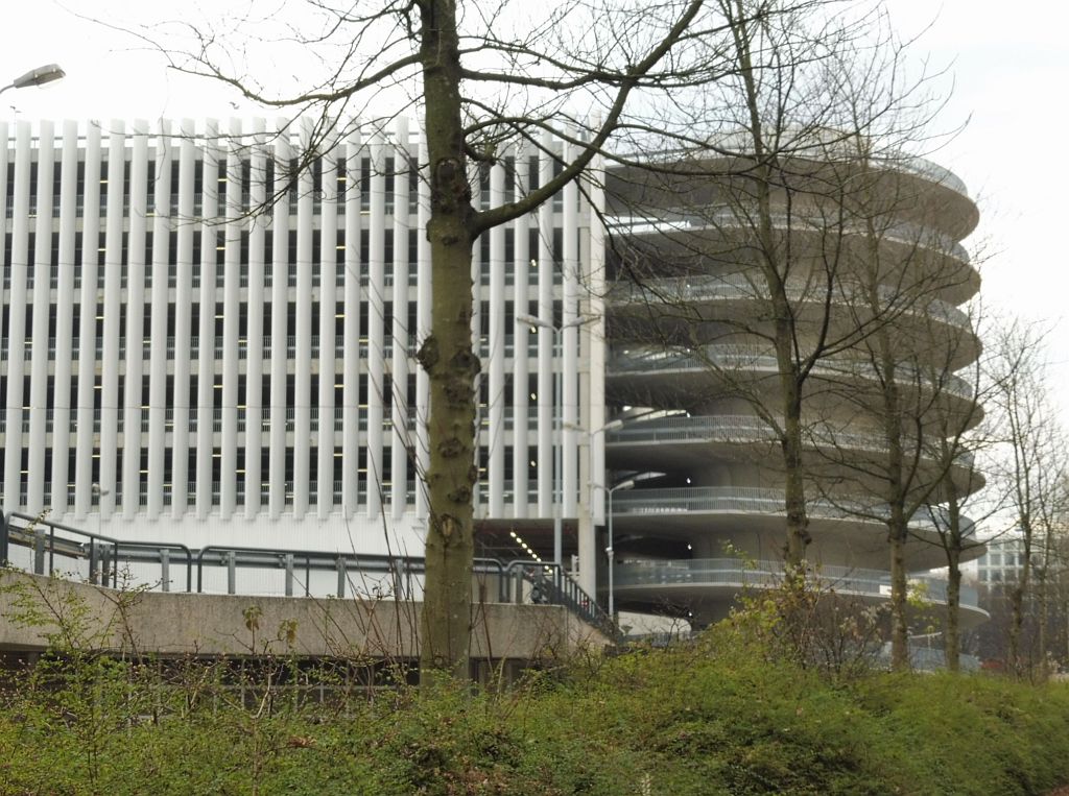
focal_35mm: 75
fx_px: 2311
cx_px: 534
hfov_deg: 26.0
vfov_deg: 19.6
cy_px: 398
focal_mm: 13.3
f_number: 5
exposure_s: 1/60
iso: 160
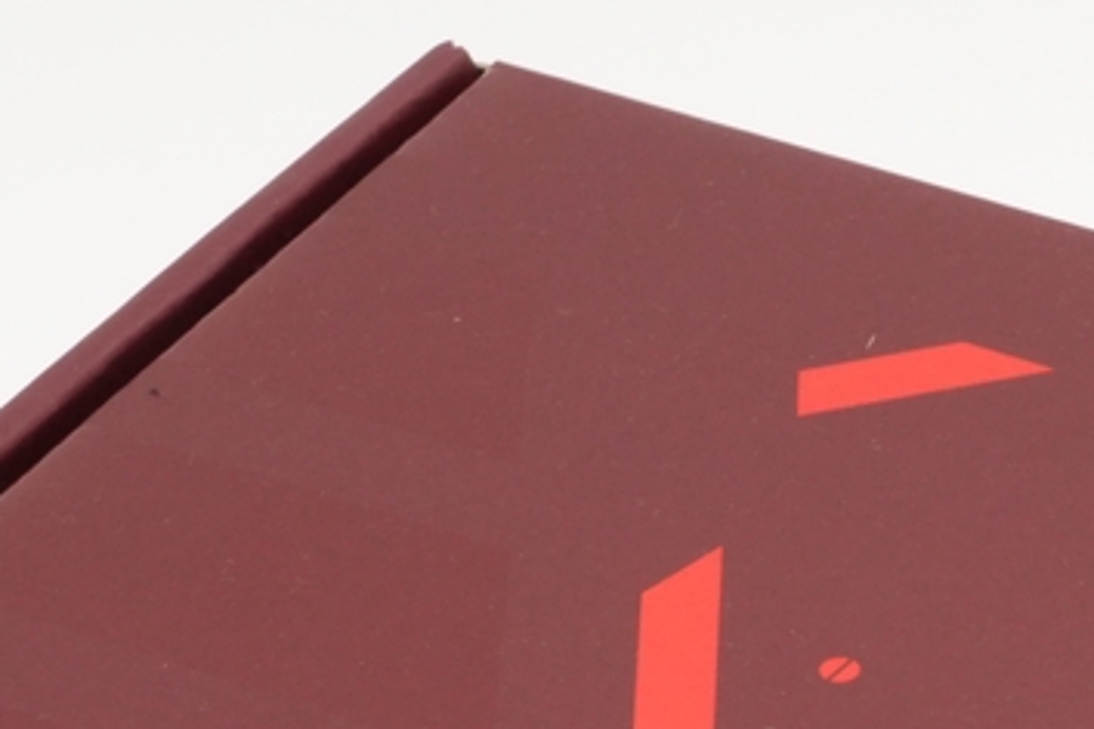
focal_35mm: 192
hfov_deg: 10.5
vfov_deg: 6.9
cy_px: 1436
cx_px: 1366
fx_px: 5834
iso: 1600
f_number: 20
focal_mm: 42
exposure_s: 1/60
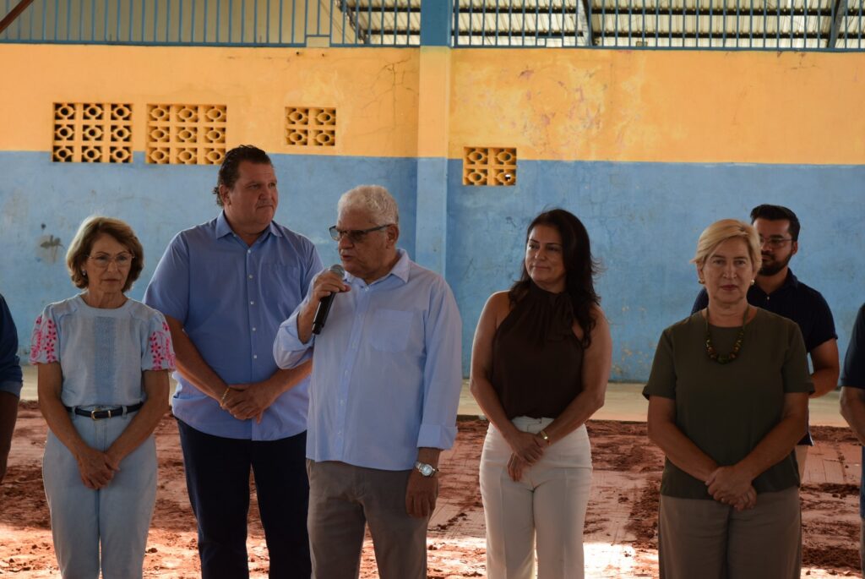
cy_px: 290
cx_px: 432
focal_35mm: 78
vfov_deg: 17.5
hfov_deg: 26.0
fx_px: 1876
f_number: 7.1
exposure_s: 1/200
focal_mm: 52
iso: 400
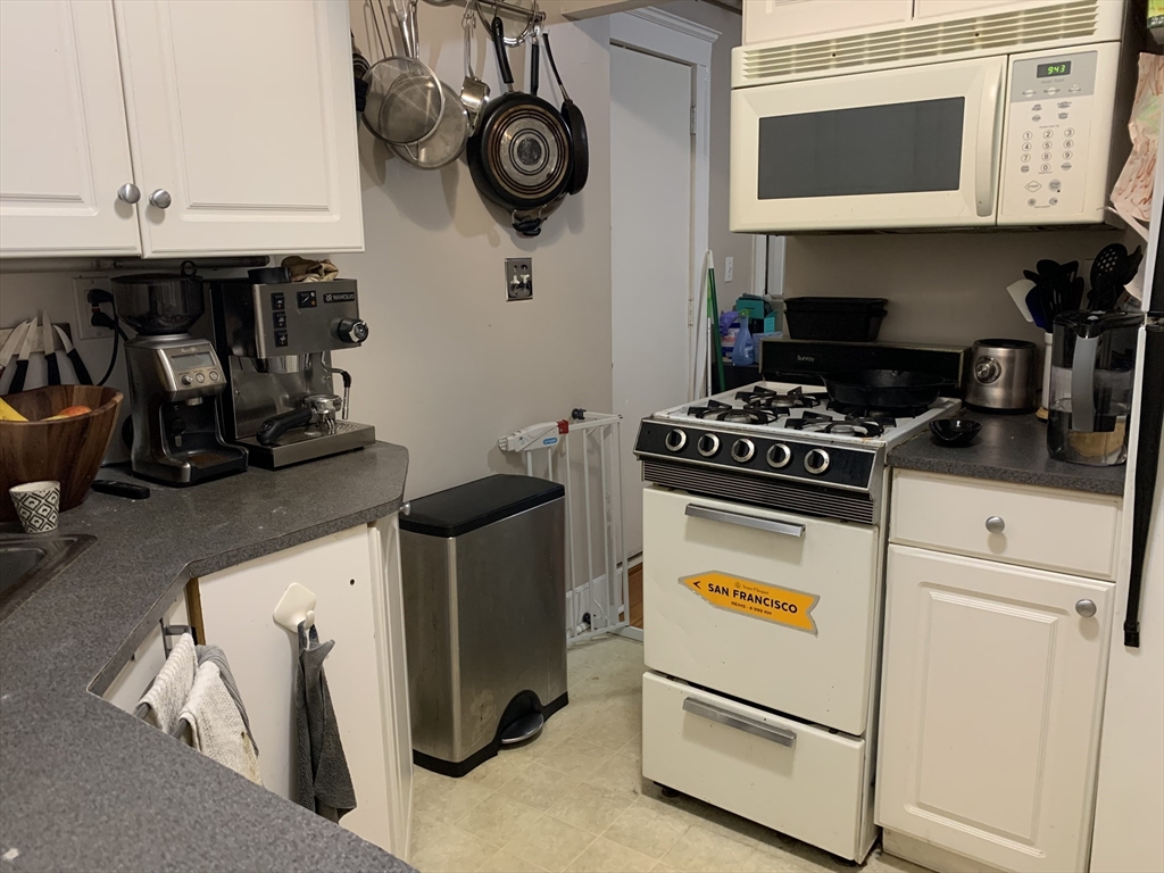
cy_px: 436
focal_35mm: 26
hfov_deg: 67.3
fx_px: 874
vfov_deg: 53.1
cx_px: 582
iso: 250
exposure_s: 1/40
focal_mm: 4.25
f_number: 1.8
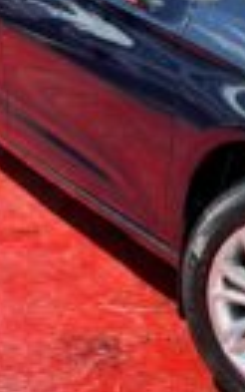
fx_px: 843
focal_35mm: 79
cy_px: 103
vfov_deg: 25.9
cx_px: 372
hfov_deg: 15.2
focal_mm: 5.7
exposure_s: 1/2008
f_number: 1.5
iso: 50
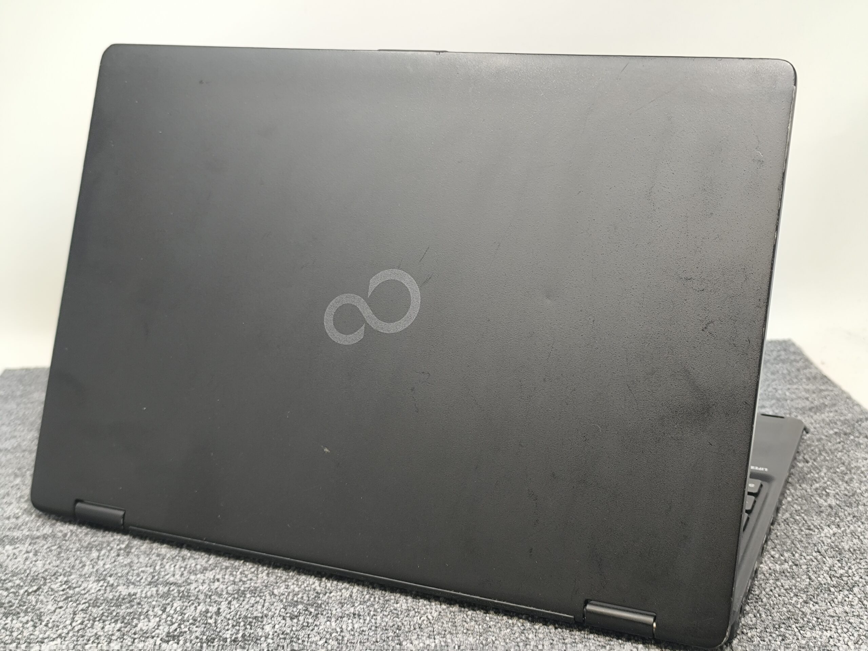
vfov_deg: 31.5
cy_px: 326
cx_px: 434
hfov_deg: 41.2
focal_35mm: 46
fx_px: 1153
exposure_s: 1/100
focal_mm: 6.14
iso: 320
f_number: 1.65
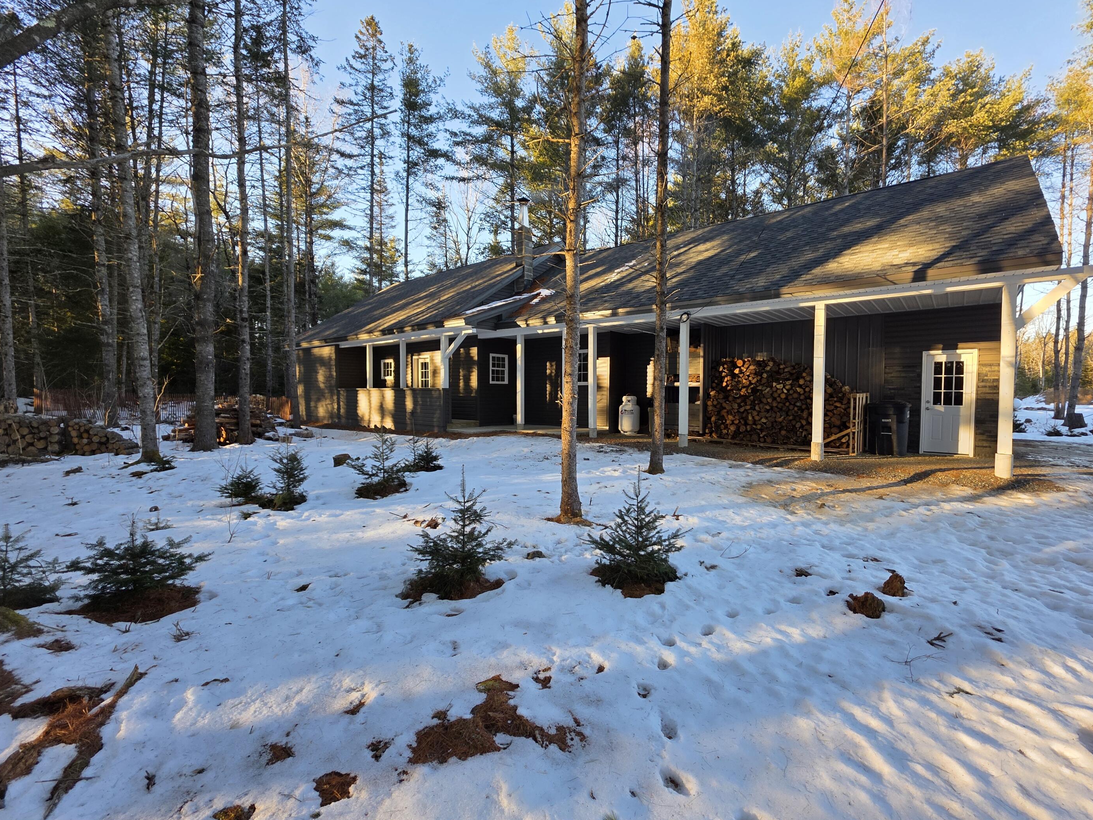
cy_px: 413
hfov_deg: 102.0
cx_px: 578
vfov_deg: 85.7
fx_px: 442
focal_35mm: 14
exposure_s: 1/263
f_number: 1.9
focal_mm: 2.2
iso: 40
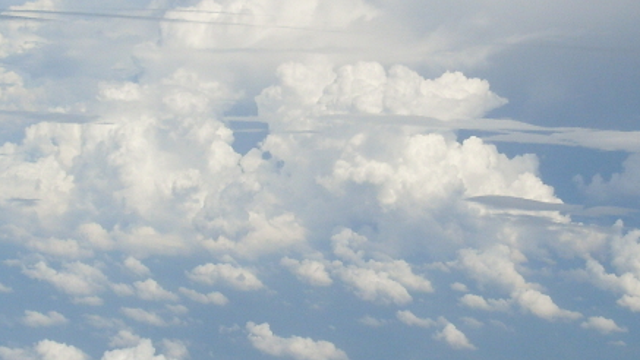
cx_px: 469
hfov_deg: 21.8
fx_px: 1646
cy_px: 149
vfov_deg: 12.5
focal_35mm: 97
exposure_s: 1/350
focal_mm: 6.3
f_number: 7.7
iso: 80
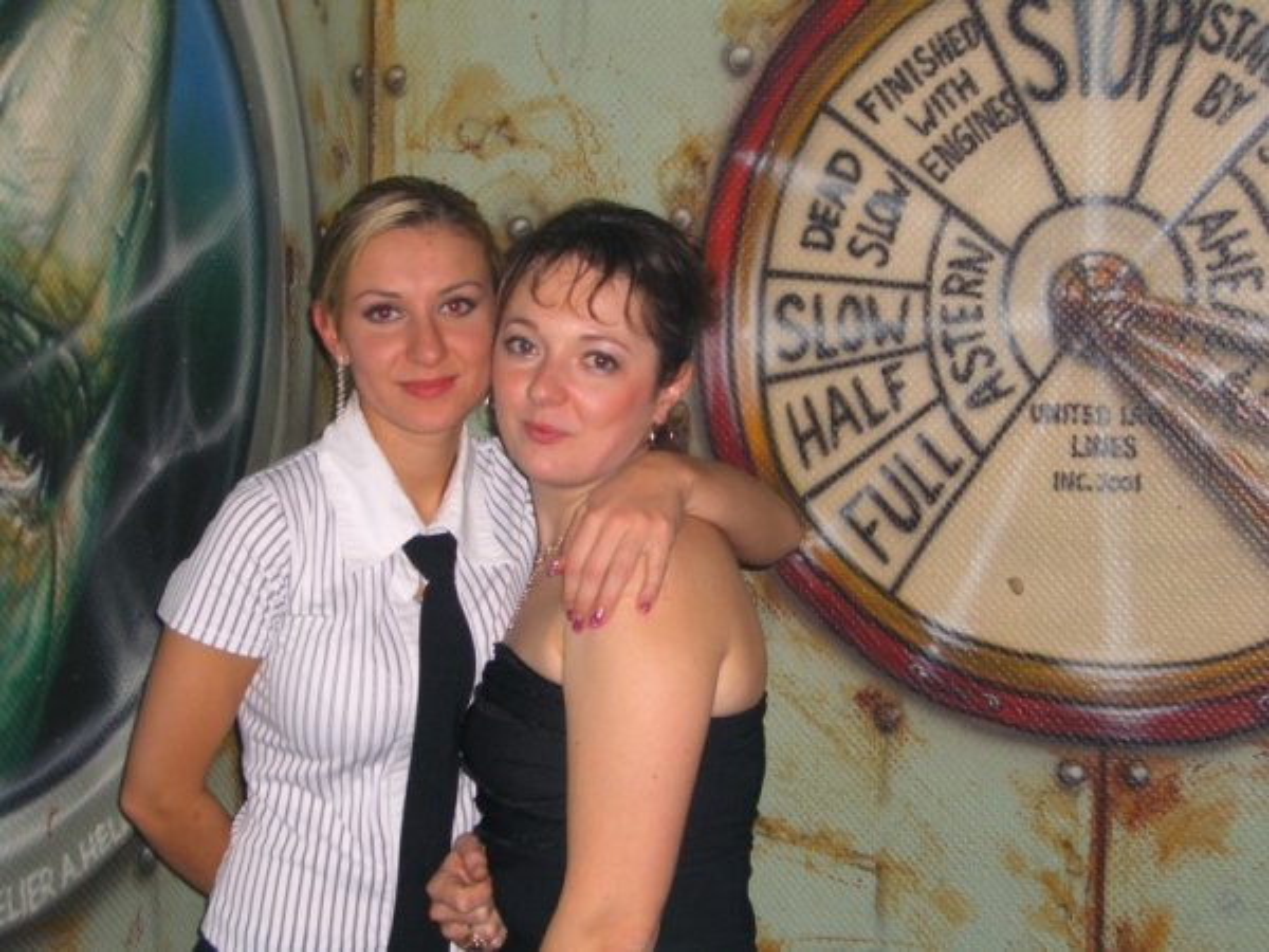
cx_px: 634
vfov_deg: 25.7
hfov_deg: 33.8
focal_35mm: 57
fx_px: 2090
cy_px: 476
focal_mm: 11.8
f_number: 3.6
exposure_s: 1/60
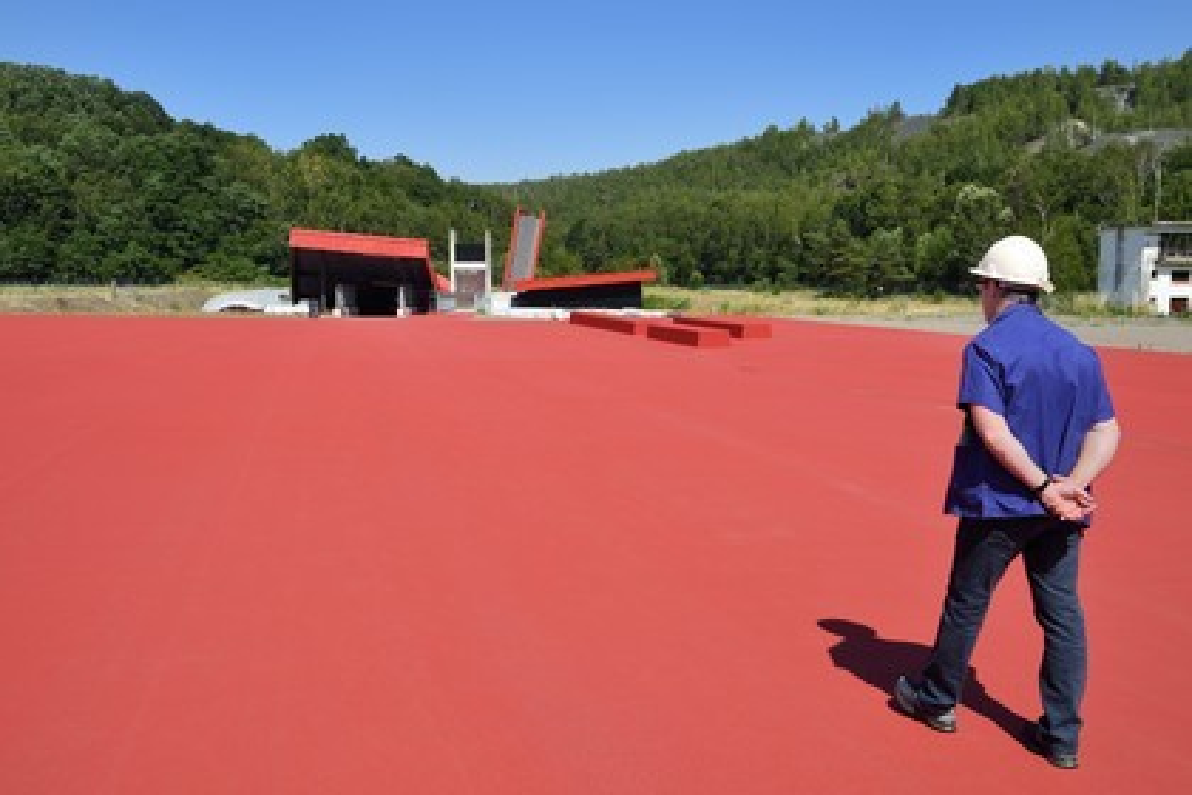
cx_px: 596
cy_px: 398
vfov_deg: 35.1
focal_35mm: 38
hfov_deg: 50.7
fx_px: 1258
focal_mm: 38
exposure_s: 1/400
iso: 200
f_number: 11
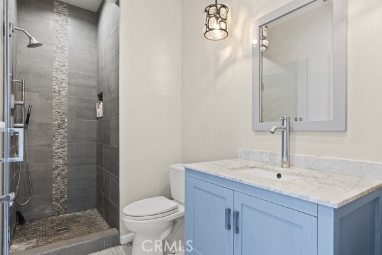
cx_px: 191
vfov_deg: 62.0
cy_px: 128
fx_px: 212
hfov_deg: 83.9
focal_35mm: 20
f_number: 8
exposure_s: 2
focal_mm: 20
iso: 250
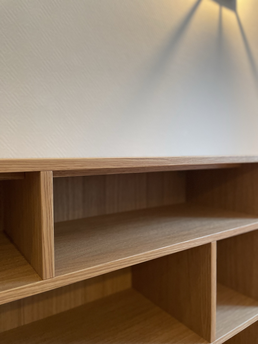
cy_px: 172
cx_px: 129
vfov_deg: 67.3
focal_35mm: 26
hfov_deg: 53.1
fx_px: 258
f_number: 1.6
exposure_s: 1/50
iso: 320
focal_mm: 4.2
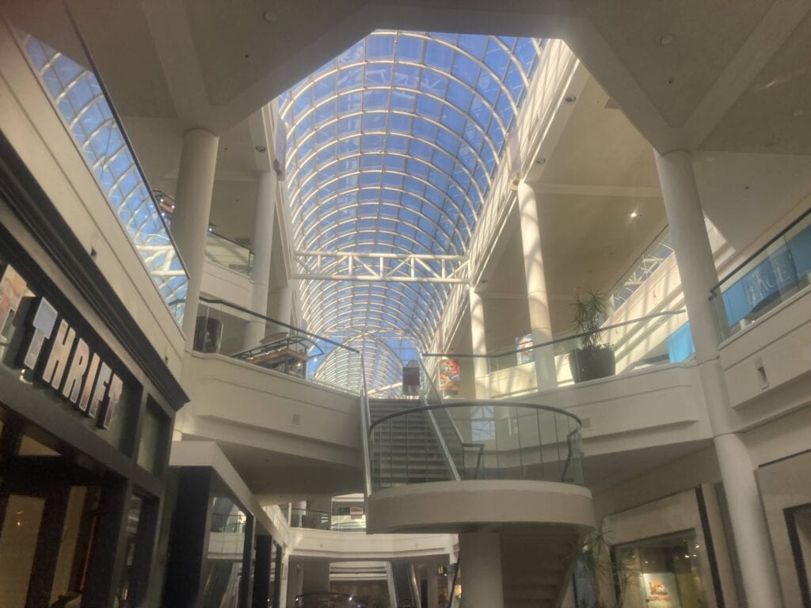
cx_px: 406
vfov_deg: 49.7
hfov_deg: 63.4
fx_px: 656
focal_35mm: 28
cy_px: 304
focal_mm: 3.99
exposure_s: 1/120
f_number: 1.8
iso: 25
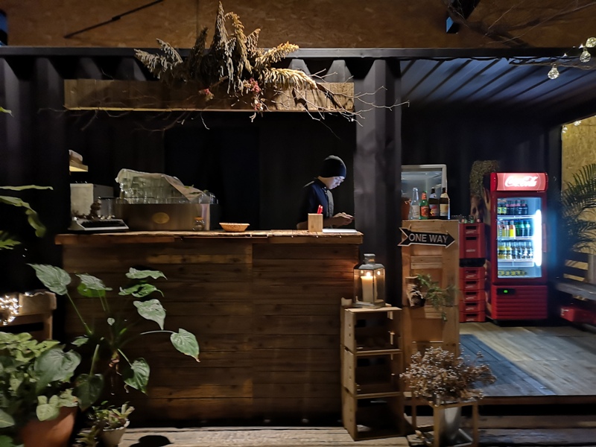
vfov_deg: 51.4
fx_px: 465
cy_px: 224
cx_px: 298
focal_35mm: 27
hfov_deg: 65.3
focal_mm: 3.95
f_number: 1.8
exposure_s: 1/20
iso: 500
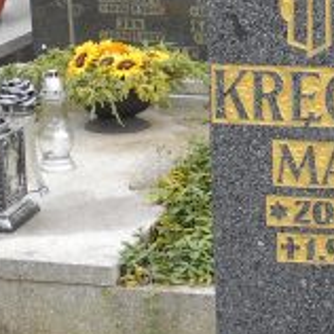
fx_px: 1015
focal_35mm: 93
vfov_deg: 18.7
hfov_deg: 18.2
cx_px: 338
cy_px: 127
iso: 80
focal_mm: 4.6
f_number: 3.2
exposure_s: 1/200
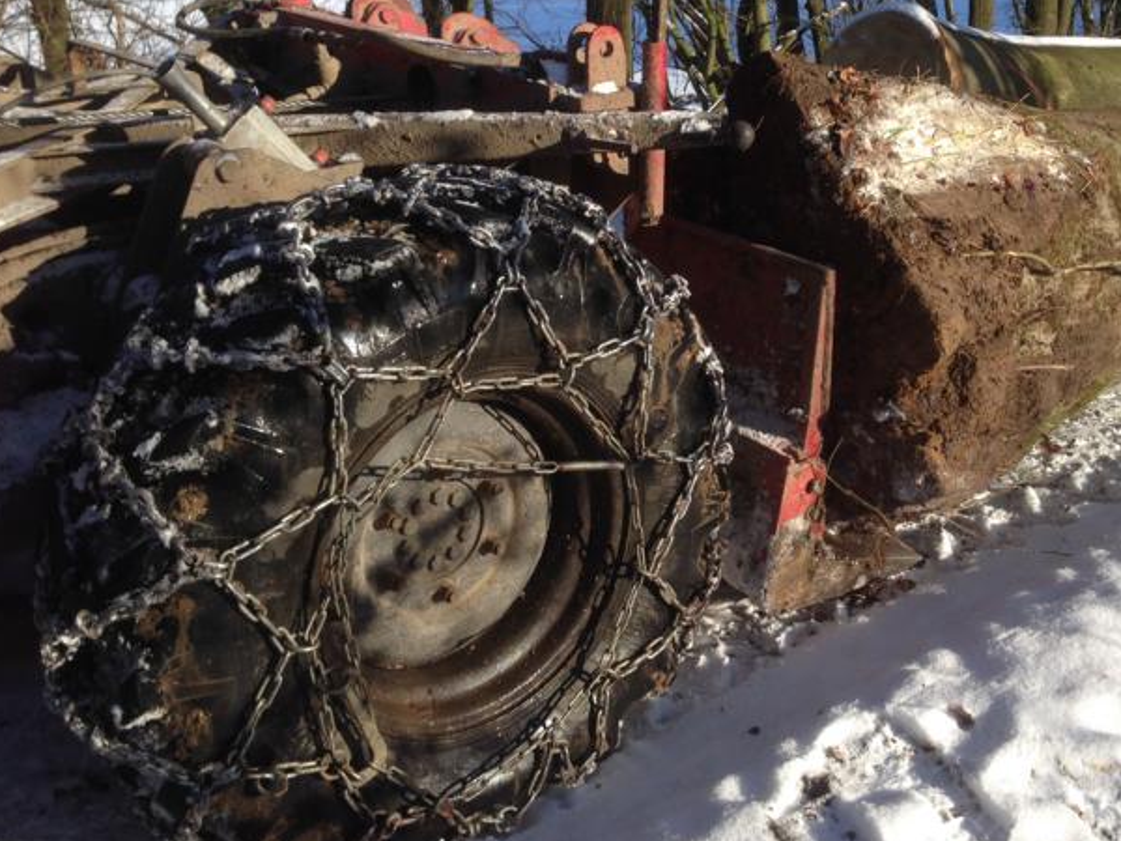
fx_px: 1425
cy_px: 333
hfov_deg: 42.4
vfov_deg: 32.8
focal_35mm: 44
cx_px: 736
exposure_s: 1/985
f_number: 2.4
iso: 50
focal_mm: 4.12
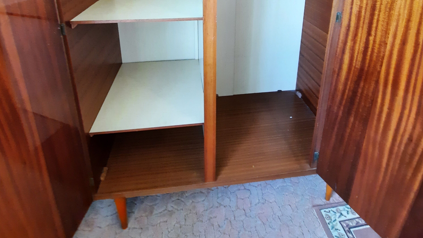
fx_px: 213
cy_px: -1
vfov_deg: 48.1
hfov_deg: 89.6
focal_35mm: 19
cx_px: 211
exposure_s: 1/33
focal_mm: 1.74
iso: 200
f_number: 2.2
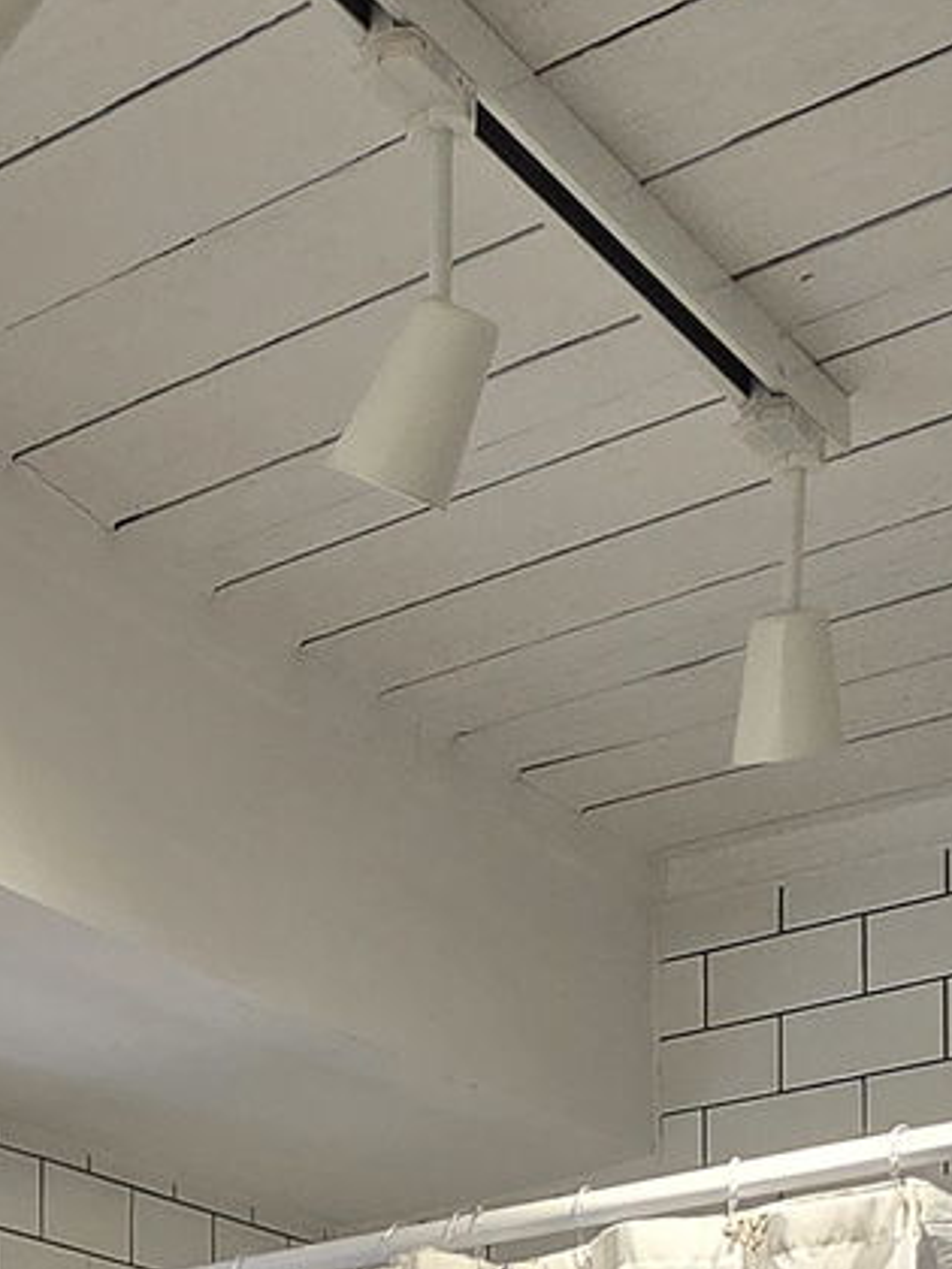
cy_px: 1929
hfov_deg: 20.4
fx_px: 2420
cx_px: -272
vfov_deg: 23.3
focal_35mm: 66
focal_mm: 2.2
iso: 80
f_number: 2.2
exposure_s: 1/60
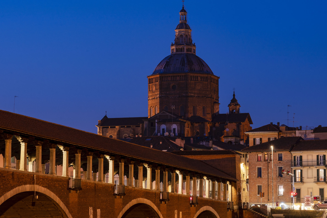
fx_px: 1072
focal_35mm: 118
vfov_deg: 11.6
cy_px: 100
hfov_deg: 17.3
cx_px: 182
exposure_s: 30
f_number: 13
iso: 100
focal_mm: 105
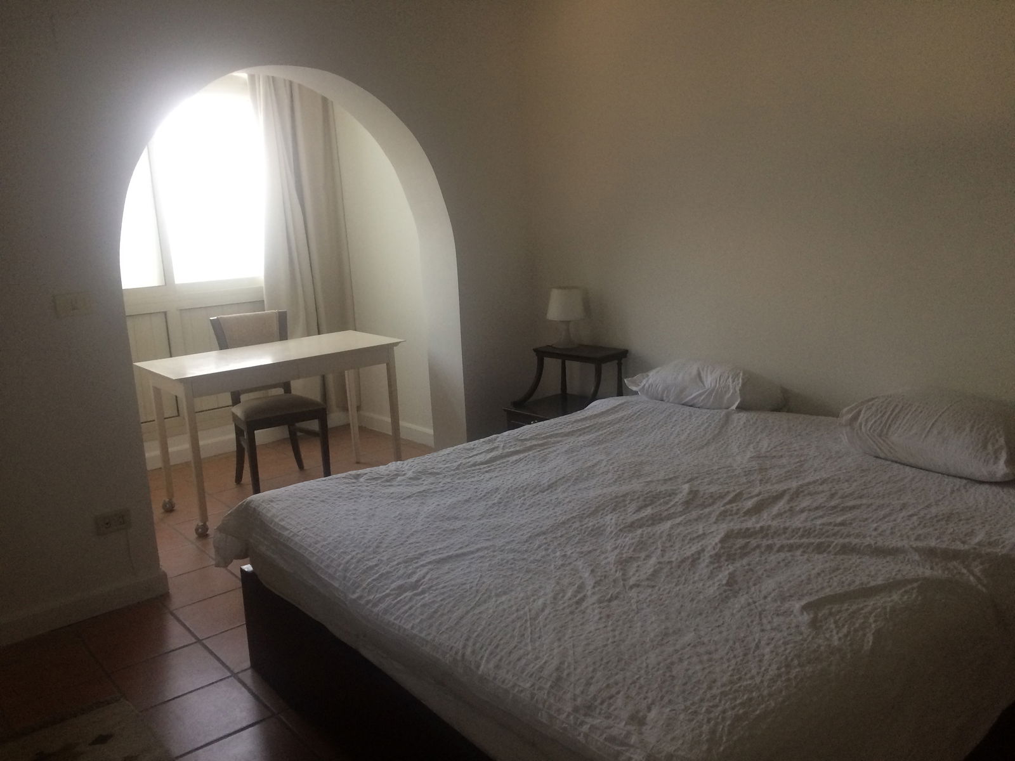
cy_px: 380
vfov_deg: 48.2
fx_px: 850
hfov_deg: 61.7
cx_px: 508
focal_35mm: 29
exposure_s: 1/33
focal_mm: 4.15
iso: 80
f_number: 2.2
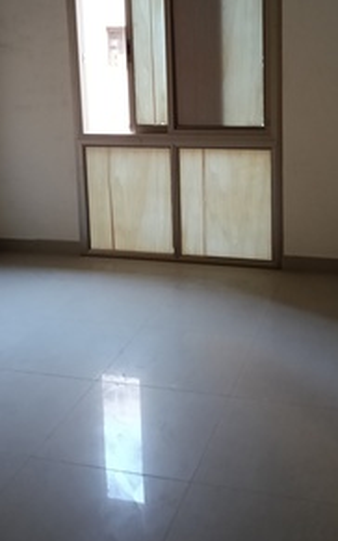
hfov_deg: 28.6
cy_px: 150
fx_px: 663
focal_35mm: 45
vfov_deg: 43.2
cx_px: 185
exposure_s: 1/25
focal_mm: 3.98
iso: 1250
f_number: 1.8
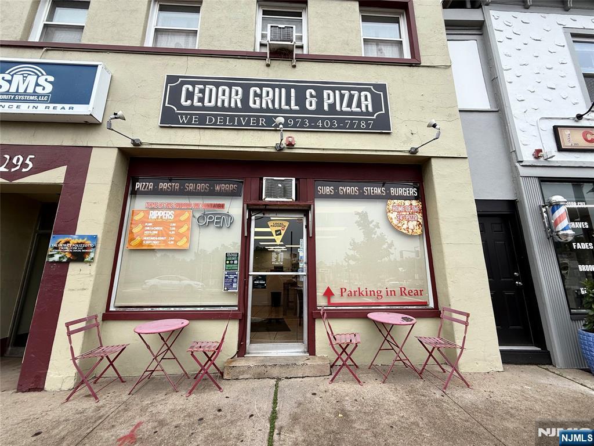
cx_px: 297
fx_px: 240
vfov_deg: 85.7
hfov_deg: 102.1
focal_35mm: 14
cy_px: 223
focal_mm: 2.22
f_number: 2.2
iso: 50
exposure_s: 1/340
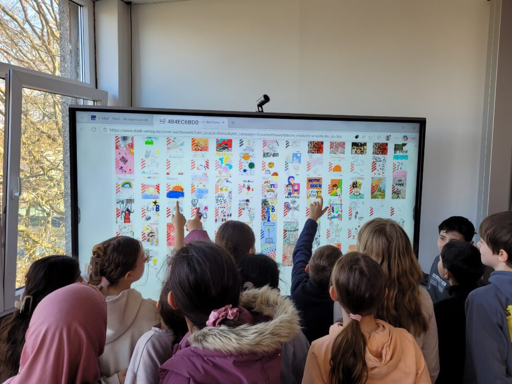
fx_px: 399
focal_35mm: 27
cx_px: 251
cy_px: 185
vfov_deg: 51.4
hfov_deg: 65.3
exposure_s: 1/100
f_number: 1.8
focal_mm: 5.4
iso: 50
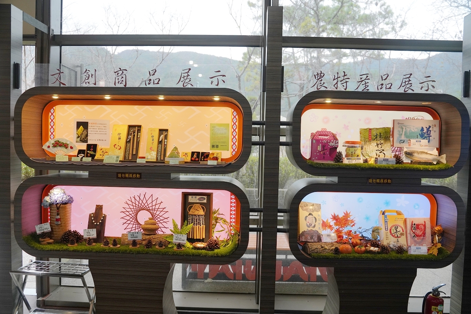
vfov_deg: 46.4
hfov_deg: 65.5
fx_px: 366
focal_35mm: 28
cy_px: 157
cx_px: 236
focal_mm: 28
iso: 1250
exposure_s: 1/160
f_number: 4
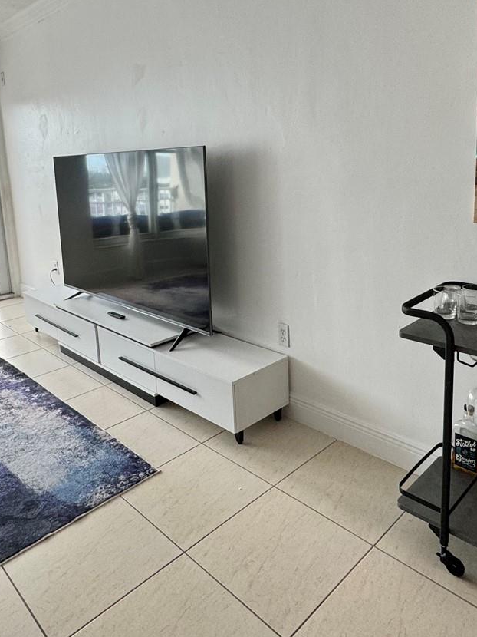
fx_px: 496
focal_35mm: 27
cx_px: 246
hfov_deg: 51.3
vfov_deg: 64.5
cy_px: 245
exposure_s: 1/99
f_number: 2.2
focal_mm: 2.22
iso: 125
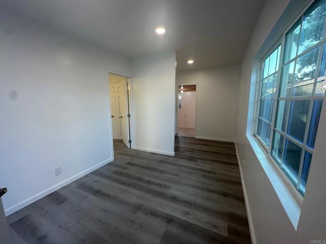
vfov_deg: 85.7
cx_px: 163
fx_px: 132
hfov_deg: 102.1
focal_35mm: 14
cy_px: 122
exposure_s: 1/120
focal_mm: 2.22
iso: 100
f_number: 2.2
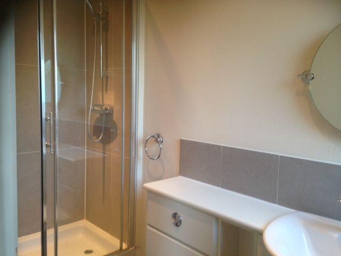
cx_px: 170
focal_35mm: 33
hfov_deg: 55.4
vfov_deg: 42.9
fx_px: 325
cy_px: 128
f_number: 2.4
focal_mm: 4.12
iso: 100
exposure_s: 1/20
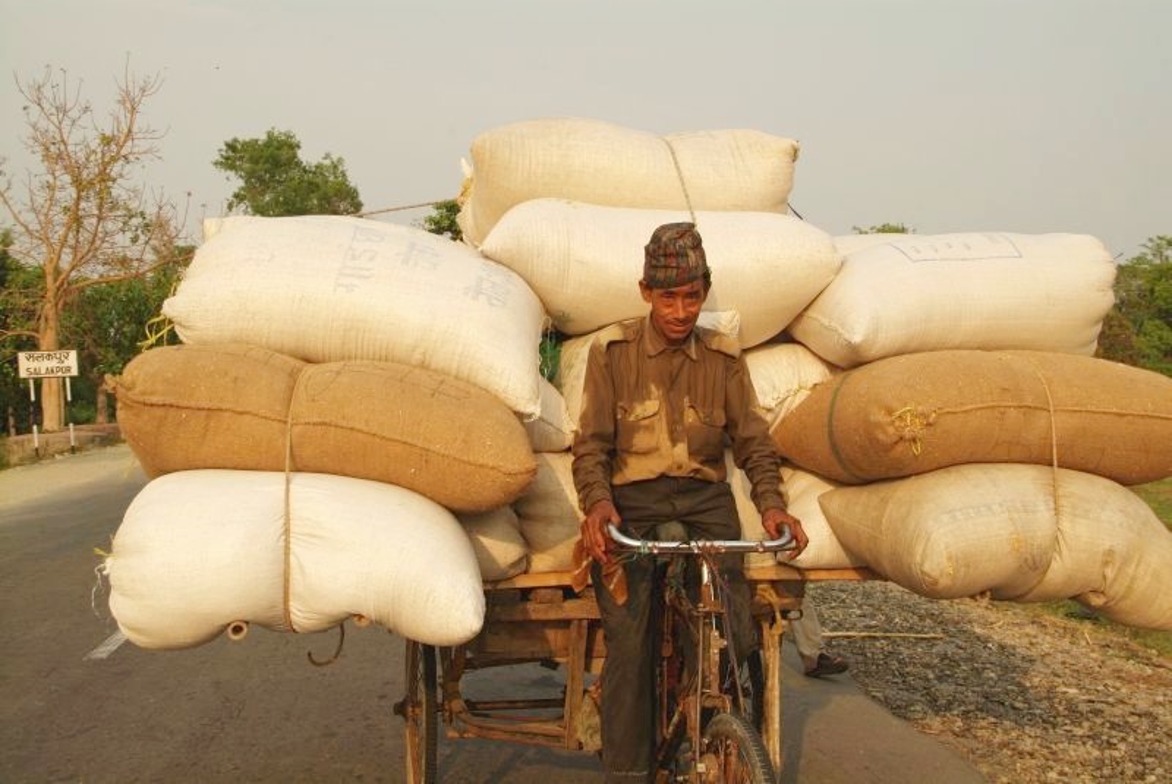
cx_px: 586
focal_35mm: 39
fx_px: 1271
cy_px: 392
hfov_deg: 49.5
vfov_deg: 34.3
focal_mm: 26
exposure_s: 1/250
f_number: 8
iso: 160
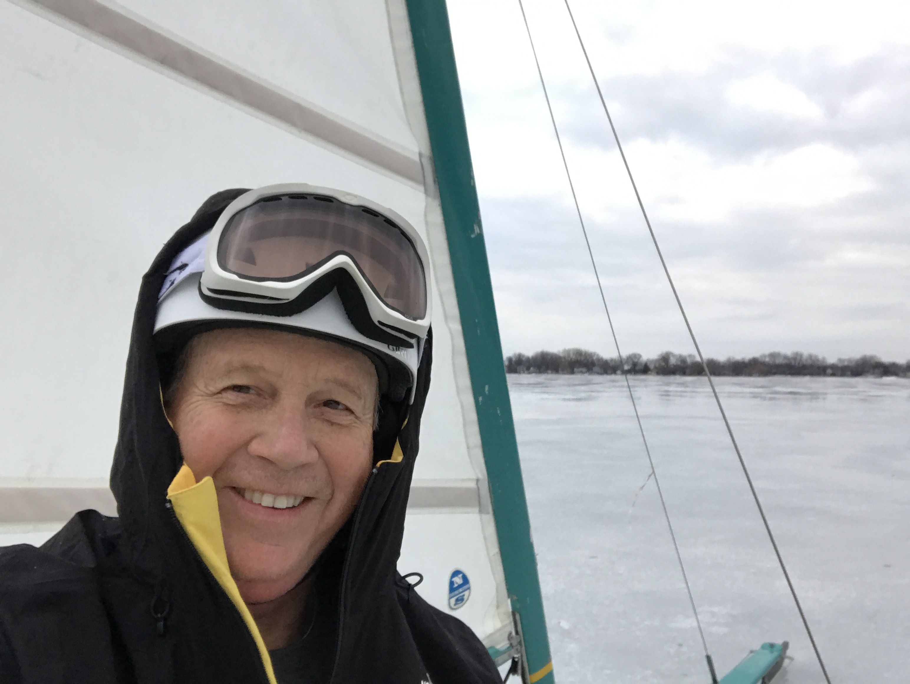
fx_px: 842
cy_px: 342
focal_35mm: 32
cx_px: 455
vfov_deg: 44.2
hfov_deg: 56.8
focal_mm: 2.87
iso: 25
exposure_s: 1/30
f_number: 2.2
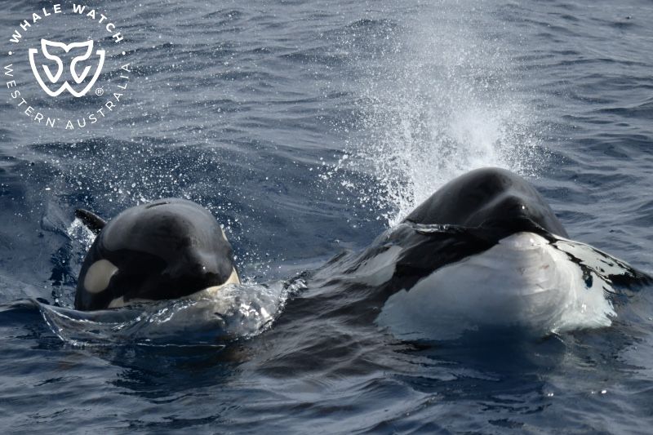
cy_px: 218
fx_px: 6891
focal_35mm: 380
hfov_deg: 5.4
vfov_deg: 3.6
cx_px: 326
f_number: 6
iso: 1100
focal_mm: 380
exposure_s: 1/8000
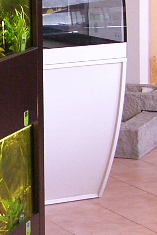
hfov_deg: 7.0
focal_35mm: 193
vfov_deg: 10.7
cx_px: -70
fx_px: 1264
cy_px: 75
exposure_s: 1/20
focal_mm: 9
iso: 100
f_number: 2.5
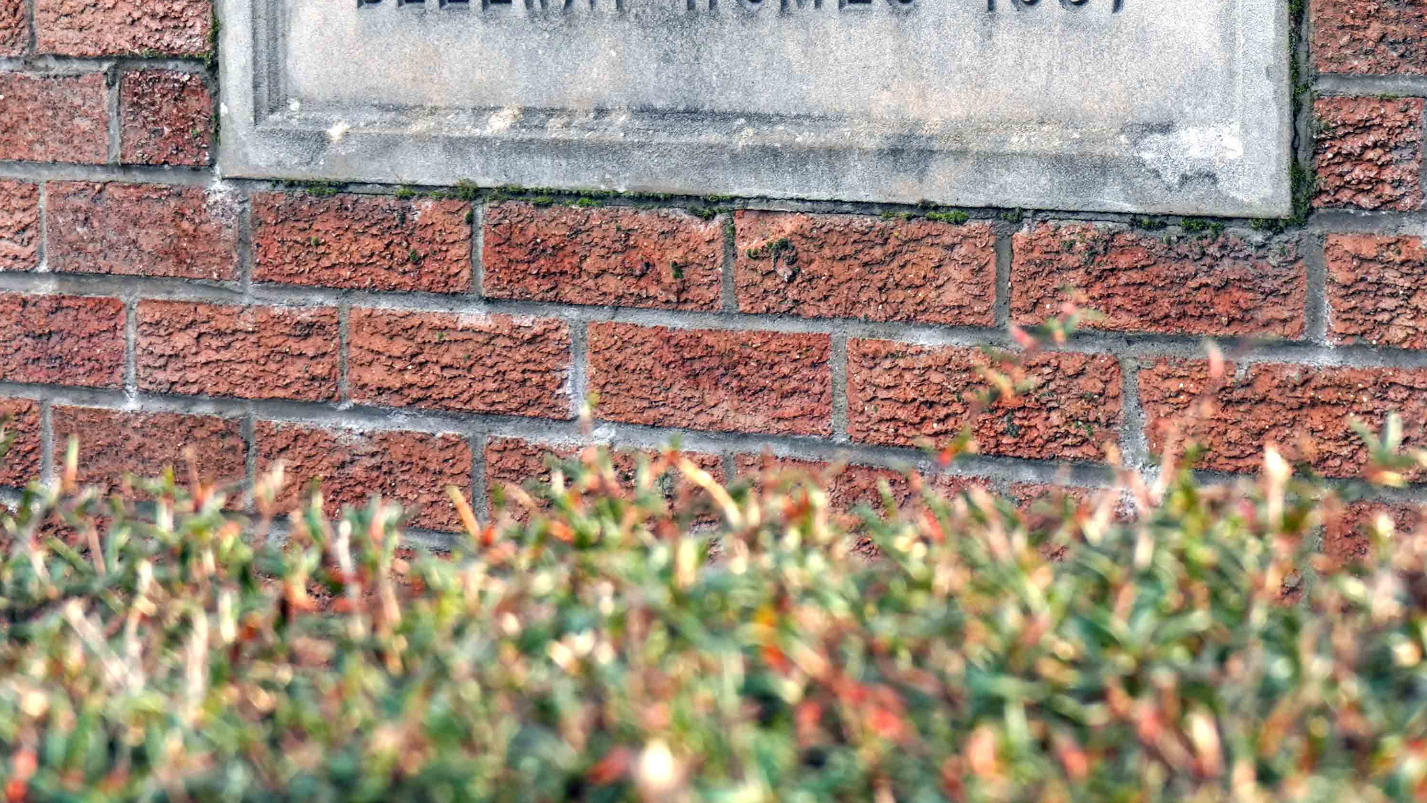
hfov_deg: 15.9
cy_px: -133
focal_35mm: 135
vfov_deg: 8.9
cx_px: 865
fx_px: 5108
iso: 320
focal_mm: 64
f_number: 10
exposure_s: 1/100
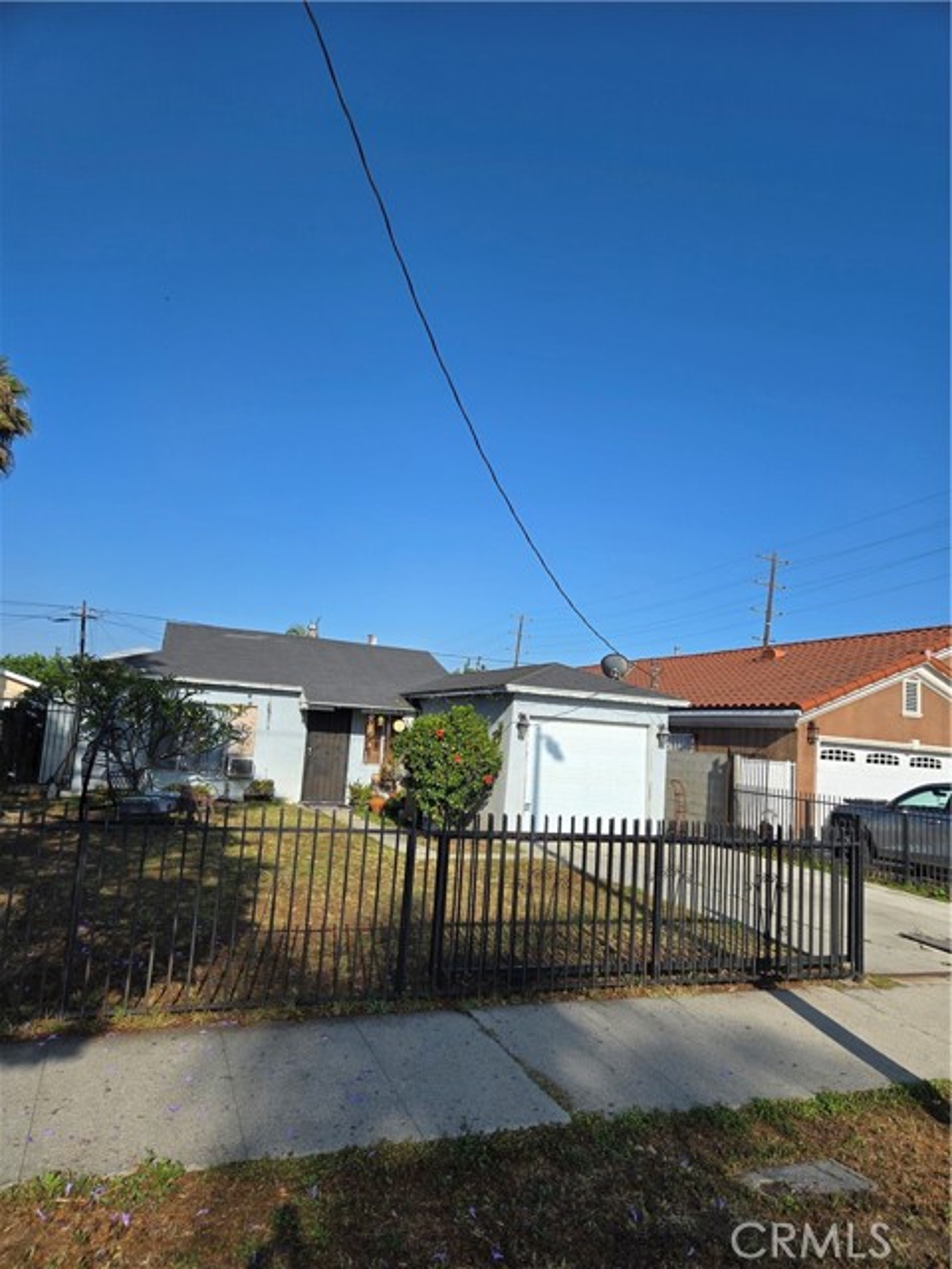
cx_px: 476
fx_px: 843
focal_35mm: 23
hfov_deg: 58.9
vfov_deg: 73.9
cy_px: 634
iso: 32
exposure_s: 1/2921
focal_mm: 5.4
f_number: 1.8
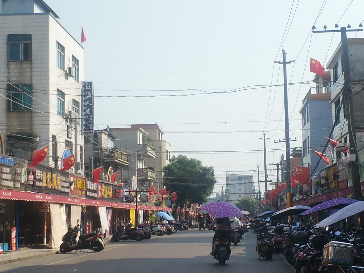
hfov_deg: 28.9
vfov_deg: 21.9
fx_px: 705
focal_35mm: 67
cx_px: 150
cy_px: 144
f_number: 2
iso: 69
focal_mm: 3.79
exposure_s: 1/1367
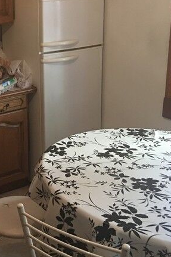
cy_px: 115
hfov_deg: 23.0
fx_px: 399
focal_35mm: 56
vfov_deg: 35.6
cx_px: -7
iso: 80
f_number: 2.2
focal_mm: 4.15
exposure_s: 1/10
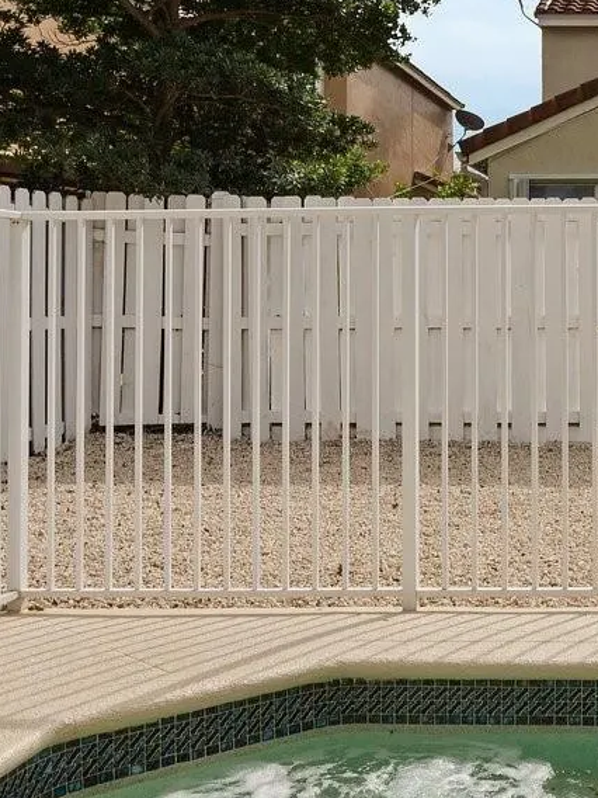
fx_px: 1198
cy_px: 308
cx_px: 672
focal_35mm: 52
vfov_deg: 36.6
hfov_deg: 25.8
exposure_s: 1/500
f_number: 8
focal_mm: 15
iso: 200
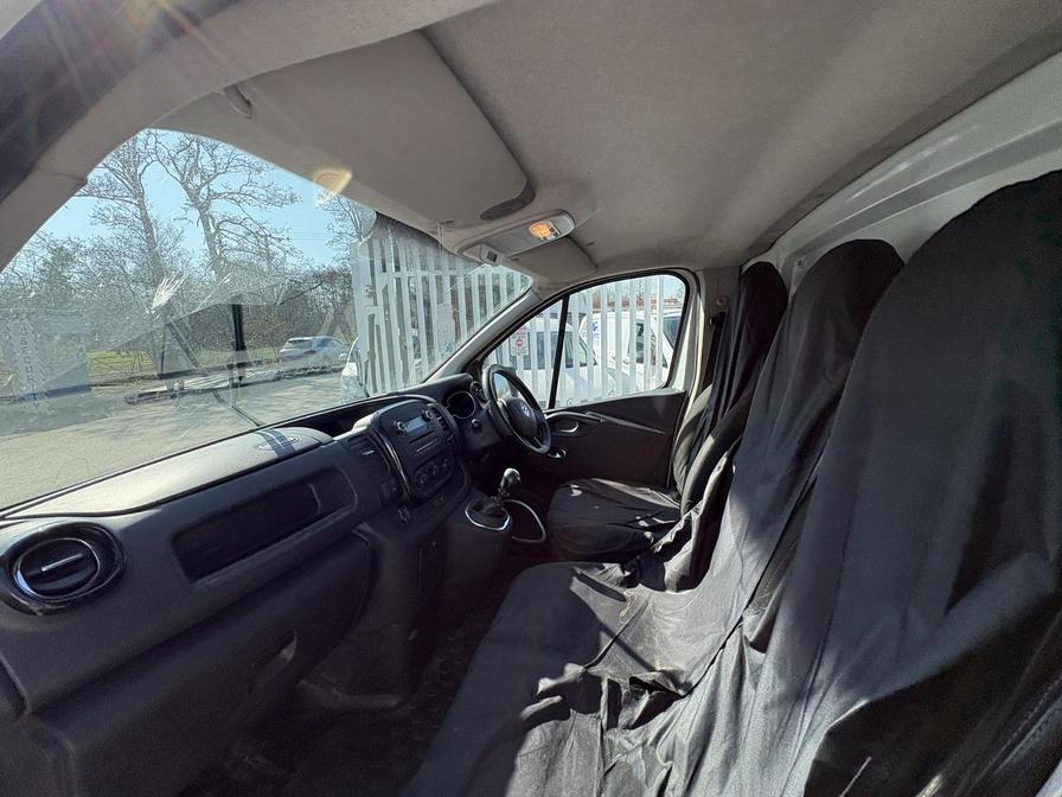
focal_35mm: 14
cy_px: 398
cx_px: 531
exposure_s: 1/641
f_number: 2.2
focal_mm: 2.22
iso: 50
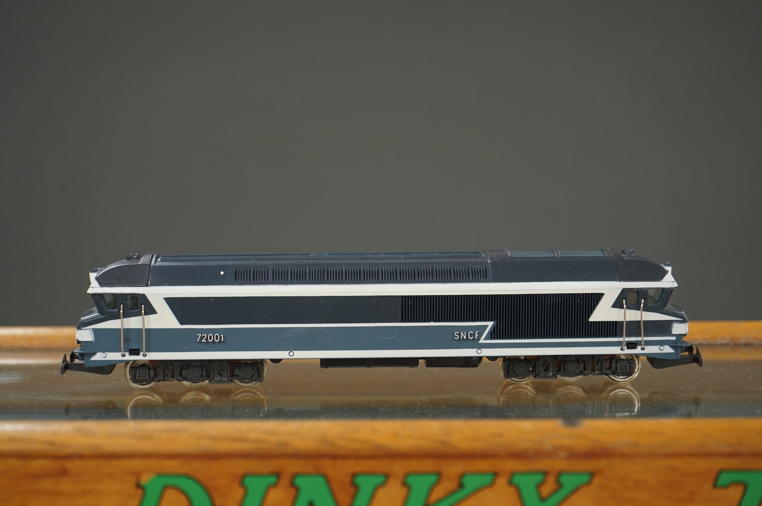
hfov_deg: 35.7
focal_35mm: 56
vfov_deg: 24.1
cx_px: 381
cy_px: 253
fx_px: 1184
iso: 2500
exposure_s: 1/100
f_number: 6.3
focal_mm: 56
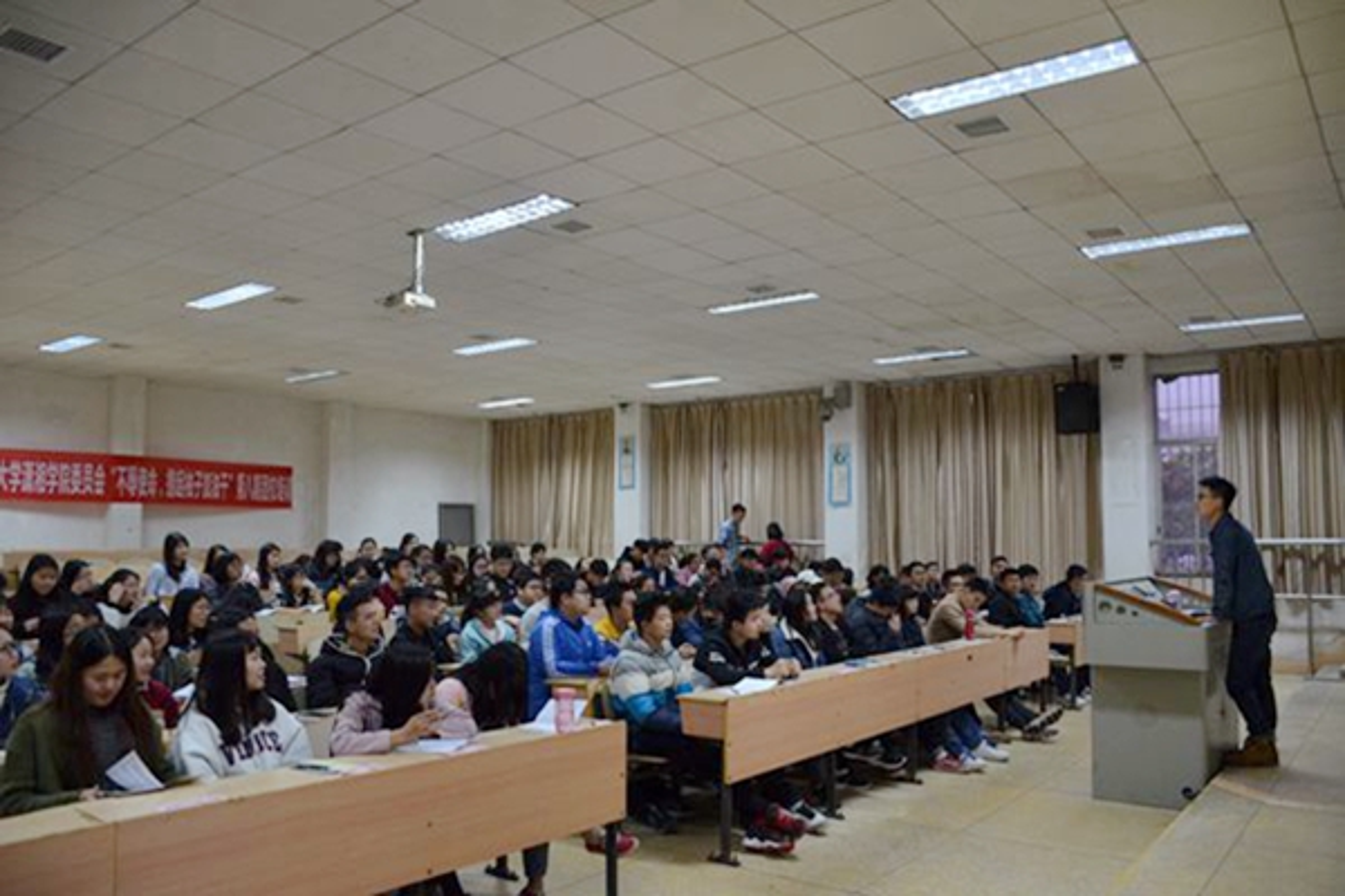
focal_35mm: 27
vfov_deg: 47.9
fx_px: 1009
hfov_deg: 67.4
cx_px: 672
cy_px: 448
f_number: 3.5
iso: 1000
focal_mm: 18
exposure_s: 1/50
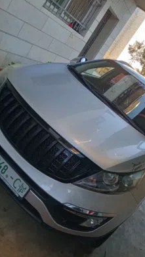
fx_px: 212
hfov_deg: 37.4
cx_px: 97
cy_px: 127
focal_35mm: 31
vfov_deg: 62.6
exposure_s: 1/568
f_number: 1.8
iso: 99
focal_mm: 3.98
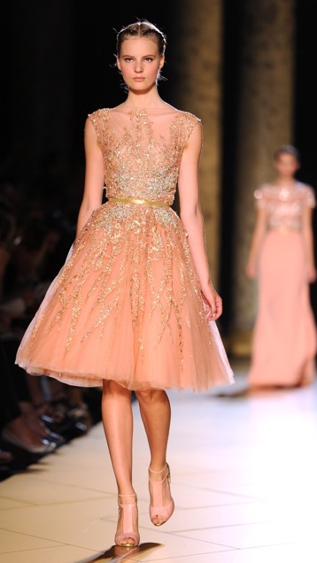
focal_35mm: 211
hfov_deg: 5.8
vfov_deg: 10.2
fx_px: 3151
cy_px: 282
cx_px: 133
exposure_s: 1/500
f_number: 3.2
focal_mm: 200
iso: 1000
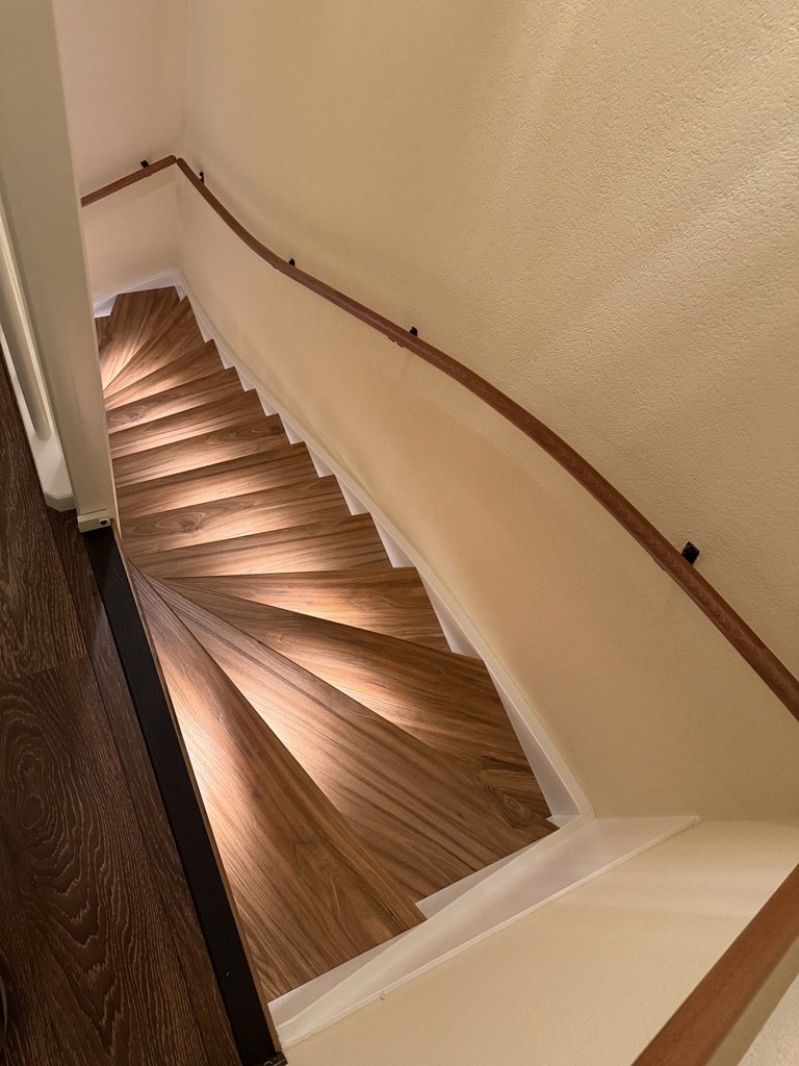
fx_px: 739
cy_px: 533
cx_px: 400
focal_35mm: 24
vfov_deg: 71.6
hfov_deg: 56.8
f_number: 1.78
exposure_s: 1/42
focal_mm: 6.76
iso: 800
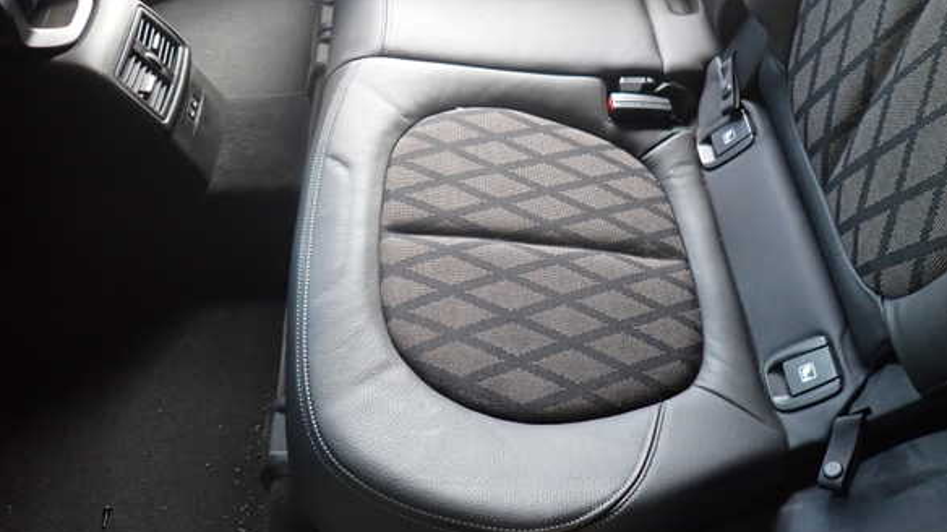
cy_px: 219
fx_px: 703
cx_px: 485
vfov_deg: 41.3
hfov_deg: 67.9
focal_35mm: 28
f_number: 2
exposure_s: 1/30
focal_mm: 4.5
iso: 500
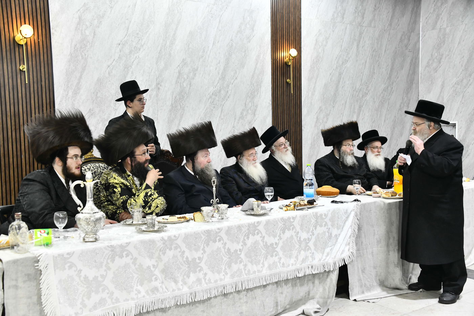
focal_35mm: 40
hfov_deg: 48.5
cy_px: 158
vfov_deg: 33.4
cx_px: 237
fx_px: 527
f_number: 5.6
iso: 2000
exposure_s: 1/160
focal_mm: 40
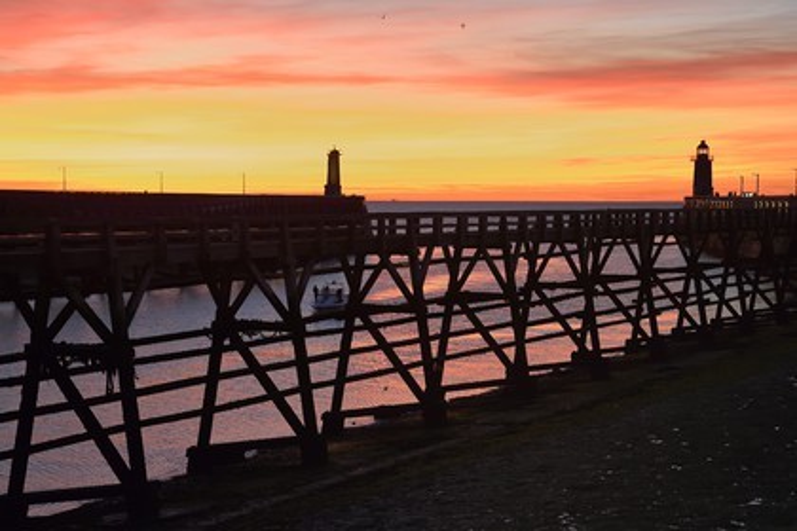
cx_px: 398
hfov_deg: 28.8
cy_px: 266
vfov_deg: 19.5
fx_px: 1550
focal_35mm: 70
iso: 1600
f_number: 4.5
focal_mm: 70
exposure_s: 1/40
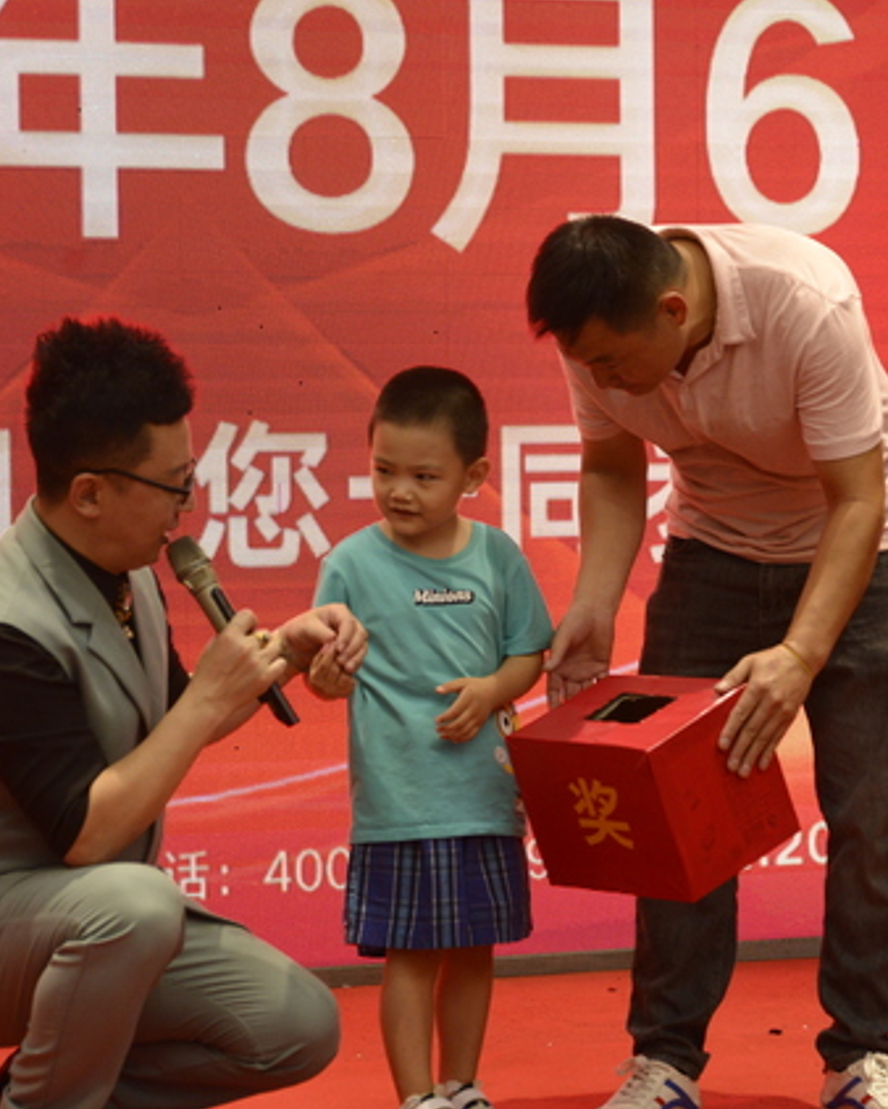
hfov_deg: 13.9
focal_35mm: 111
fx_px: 3644
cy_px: 553
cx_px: 478
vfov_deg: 17.3
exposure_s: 1/100
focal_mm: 78
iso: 3200
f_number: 5
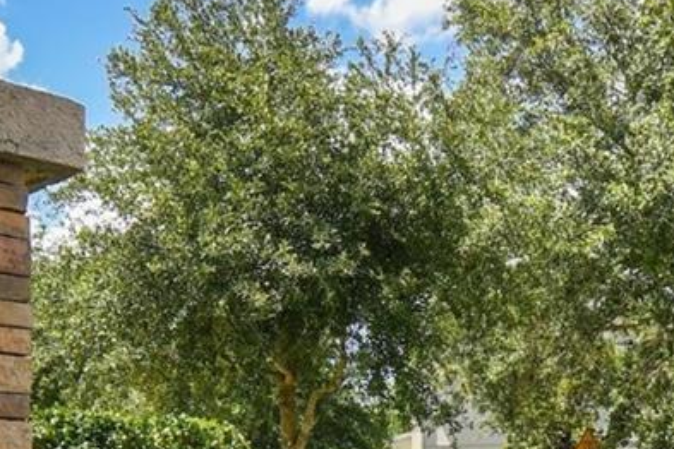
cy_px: 502
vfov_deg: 21.1
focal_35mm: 61
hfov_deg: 32.6
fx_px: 1142
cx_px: 453
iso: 100
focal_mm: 10
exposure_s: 1/80
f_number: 7.1
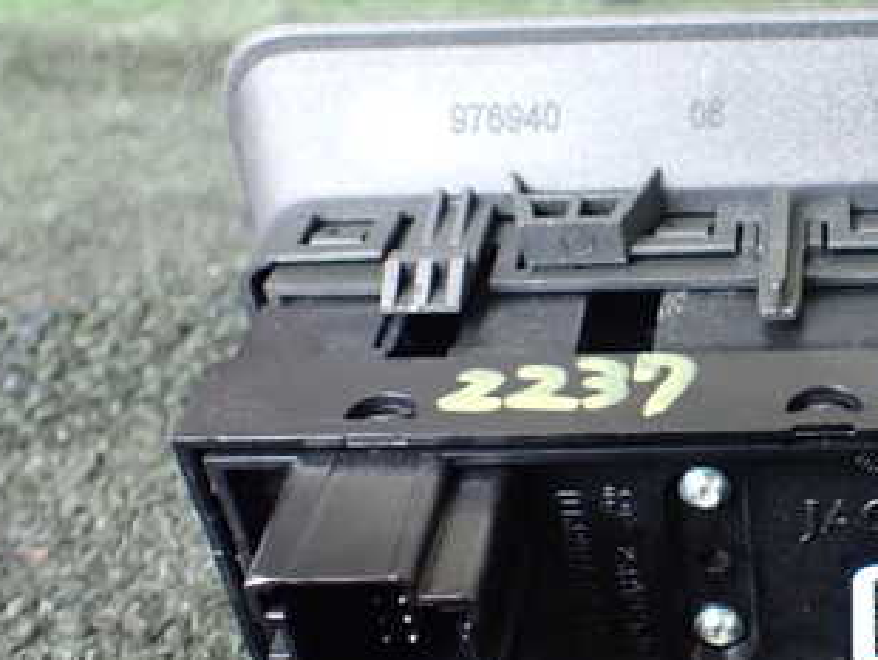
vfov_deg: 25.3
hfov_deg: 31.5
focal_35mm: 58
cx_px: 807
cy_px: 365
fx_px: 1472
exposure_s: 1/40
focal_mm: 5.4
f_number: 2.3
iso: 800
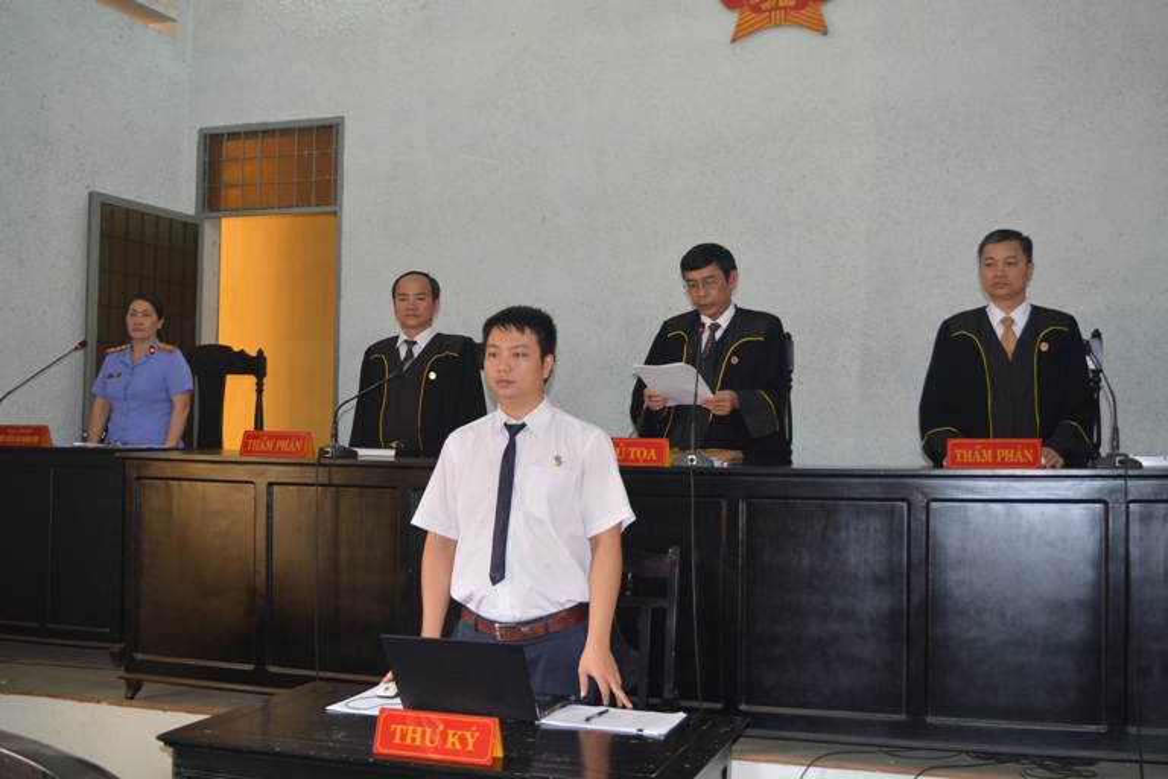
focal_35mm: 40
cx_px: 584
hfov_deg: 47.9
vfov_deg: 33.0
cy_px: 390
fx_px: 1314
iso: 900
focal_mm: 27
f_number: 4
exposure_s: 1/60
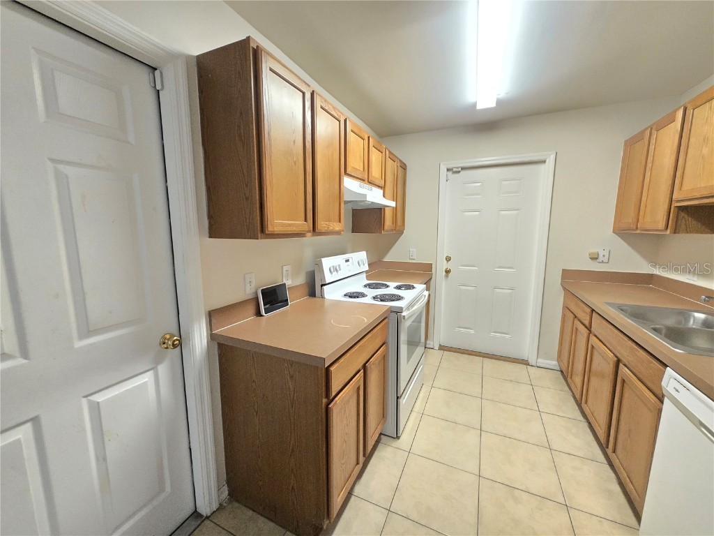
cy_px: 268
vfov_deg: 89.9
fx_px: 268
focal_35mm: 13
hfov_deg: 106.2
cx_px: 357
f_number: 2.2
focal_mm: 1.7
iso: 400
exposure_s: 1/60
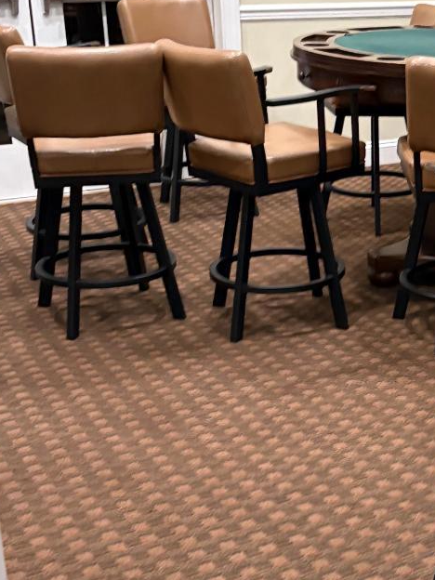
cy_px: 299
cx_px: 448
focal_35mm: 64
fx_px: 1072
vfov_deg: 30.3
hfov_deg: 22.0
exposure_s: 1/60
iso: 400
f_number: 1.6
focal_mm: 5.96
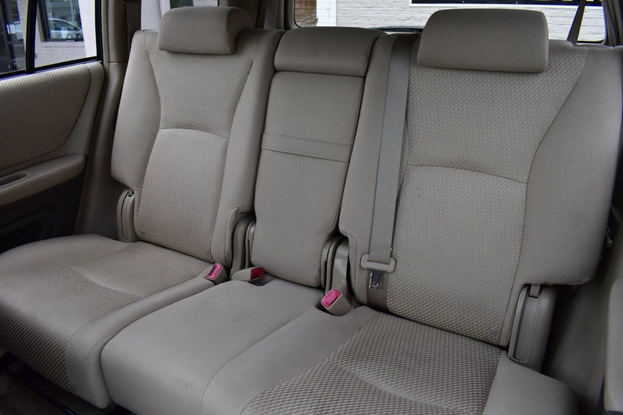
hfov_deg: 67.4
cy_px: 208
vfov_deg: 47.9
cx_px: 312
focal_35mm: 27
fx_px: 467
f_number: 9
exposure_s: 1/100
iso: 400
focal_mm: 18
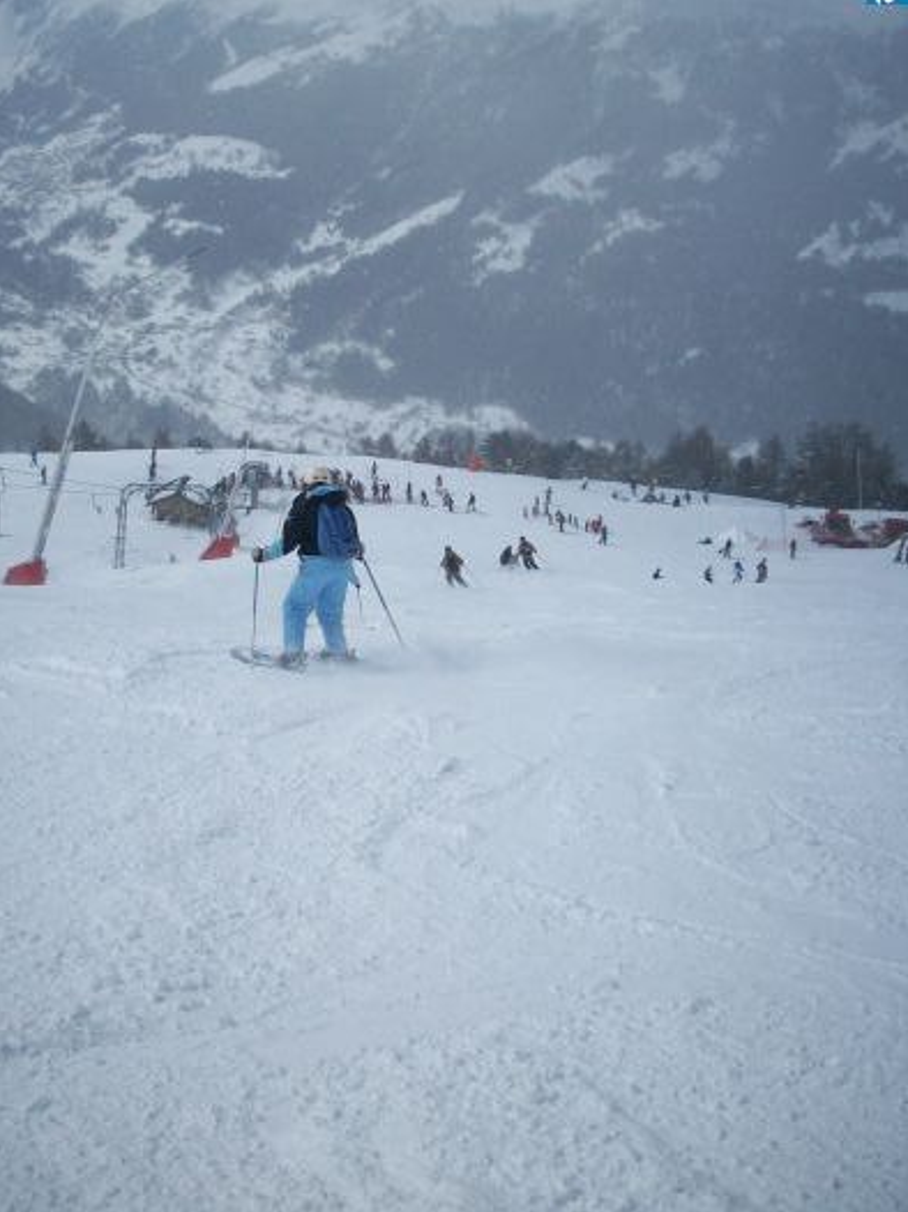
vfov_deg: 42.0
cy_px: 514
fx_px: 1575
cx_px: 363
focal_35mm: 45
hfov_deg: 32.1
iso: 80
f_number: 5.6
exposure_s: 1/1401
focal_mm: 6.2
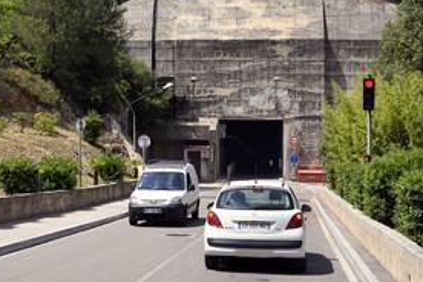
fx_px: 822
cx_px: 182
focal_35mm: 70
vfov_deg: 19.4
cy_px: 83
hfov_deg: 28.8
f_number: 11
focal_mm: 46
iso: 200
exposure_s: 1/250
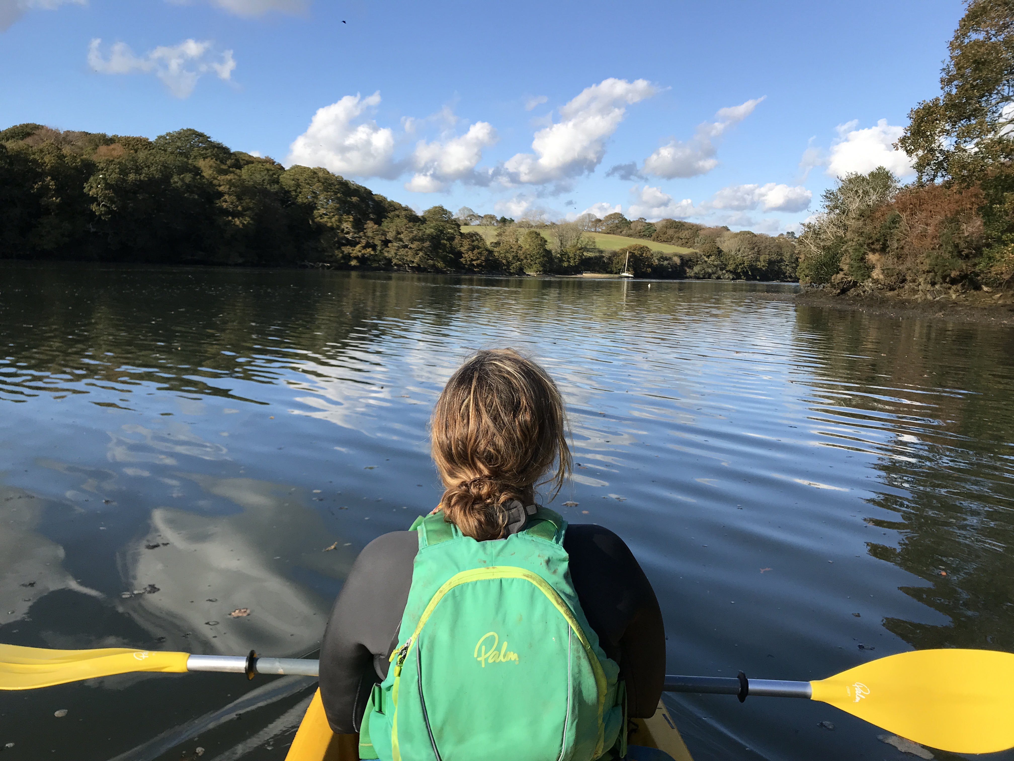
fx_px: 820
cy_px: 380
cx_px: 507
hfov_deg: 63.4
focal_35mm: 28
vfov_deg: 49.7
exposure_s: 1/1842
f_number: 1.8
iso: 20
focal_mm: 3.99
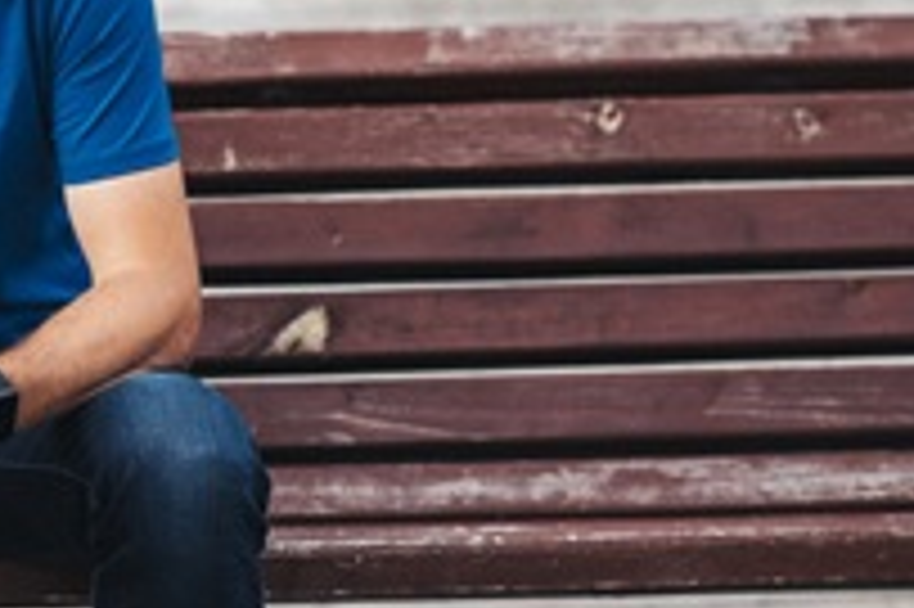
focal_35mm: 209
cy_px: -47
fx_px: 5302
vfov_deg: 6.5
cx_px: -117
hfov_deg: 9.7
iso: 200
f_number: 2.5
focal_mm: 85
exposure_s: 1/1000
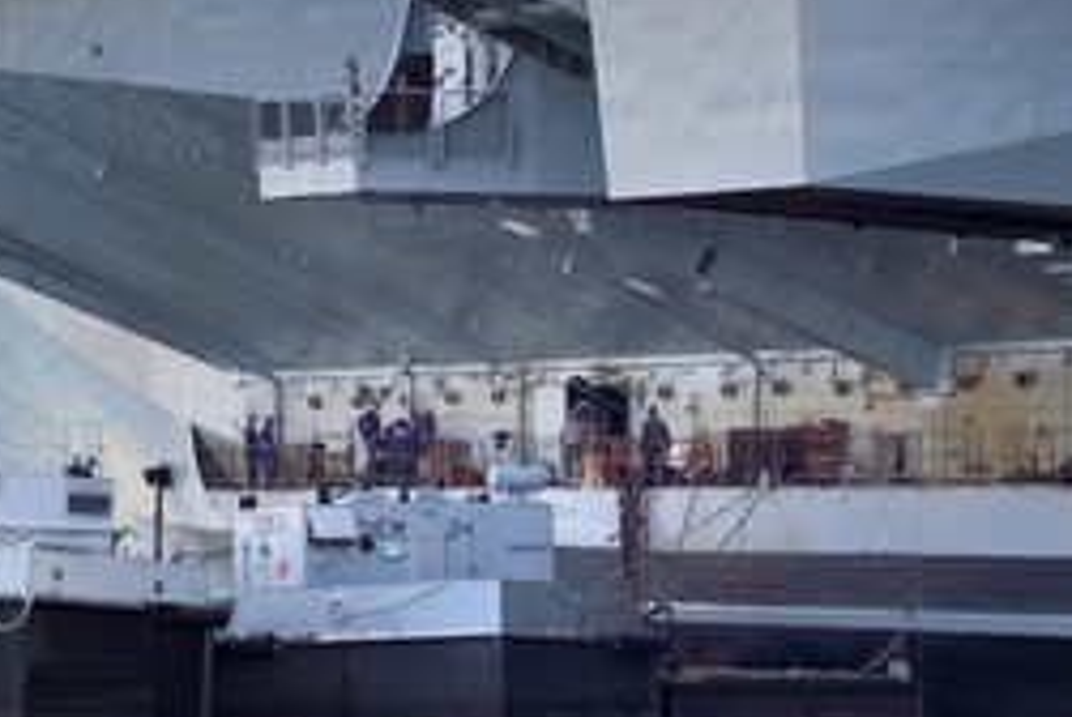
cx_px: 179
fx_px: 8467
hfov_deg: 7.2
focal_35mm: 284
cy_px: 222
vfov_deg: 4.9
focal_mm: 170
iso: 200
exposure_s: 1/640
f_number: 5
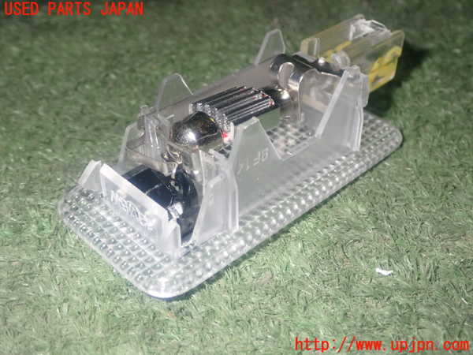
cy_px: 178
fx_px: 683
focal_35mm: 50
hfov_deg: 38.2
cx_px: 236
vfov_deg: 29.1
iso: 400
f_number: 9
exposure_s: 1/50
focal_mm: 9.01
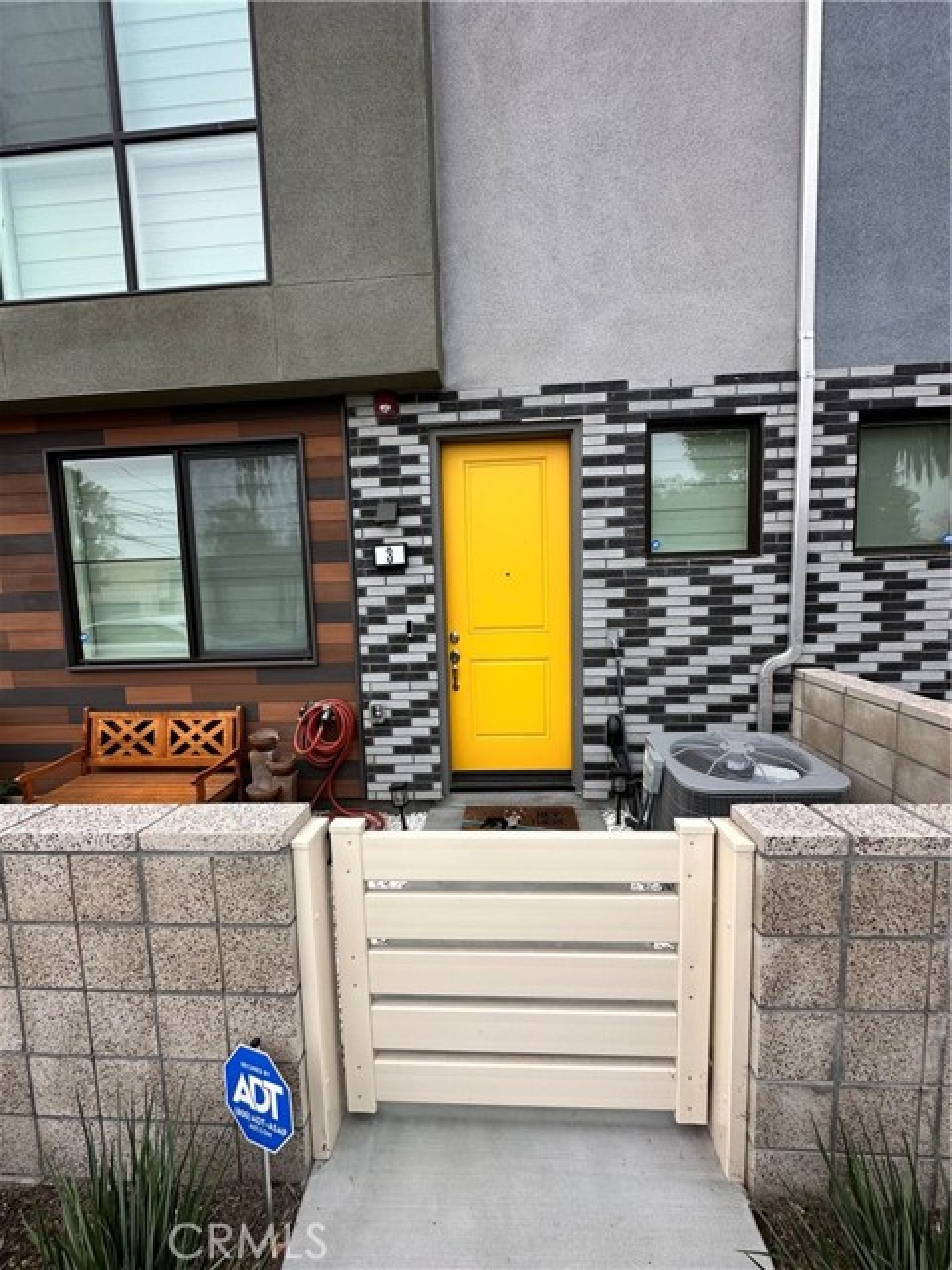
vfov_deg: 102.1
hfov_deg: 85.7
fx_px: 513
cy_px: 635
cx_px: 476
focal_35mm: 14
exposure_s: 1/352
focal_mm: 2.22
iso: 40
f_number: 2.2
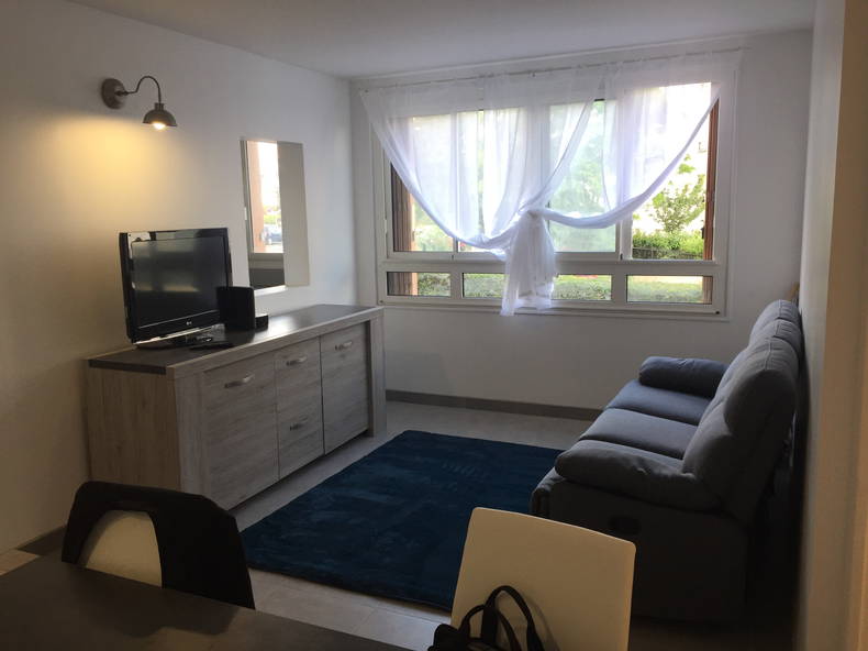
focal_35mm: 29
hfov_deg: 61.7
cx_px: 434
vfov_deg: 48.2
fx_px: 727
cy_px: 326
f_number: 2.2
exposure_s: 1/100
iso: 50
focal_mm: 4.15
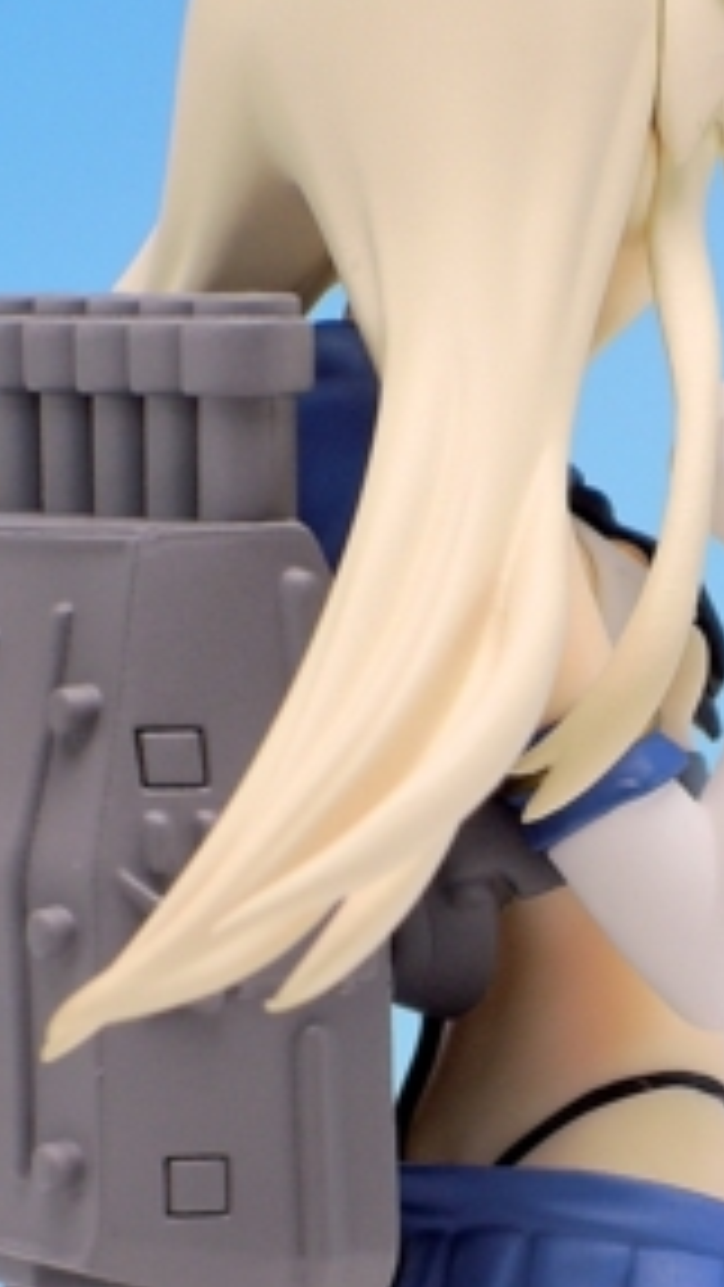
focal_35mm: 160
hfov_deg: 7.6
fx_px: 5457
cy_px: 616
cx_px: 337
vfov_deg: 13.4
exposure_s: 1/5
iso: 80
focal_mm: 22.4
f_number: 5.2
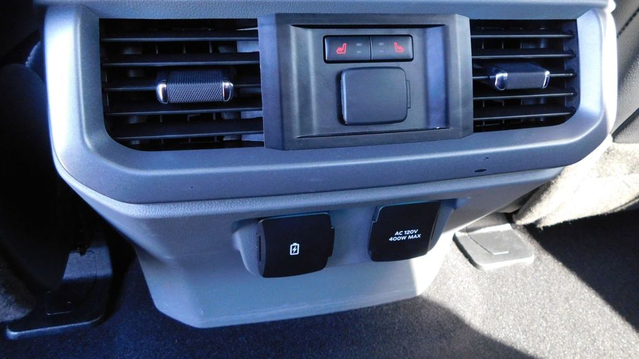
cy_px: 136
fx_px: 441
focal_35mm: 26
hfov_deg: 71.9
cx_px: 330
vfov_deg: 44.0
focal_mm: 4
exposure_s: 1/30
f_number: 3
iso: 400
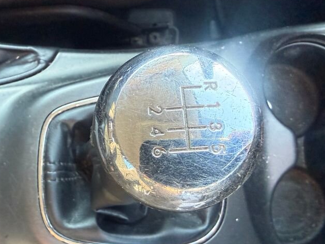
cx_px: 149
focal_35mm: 39
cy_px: 133
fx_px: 366
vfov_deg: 36.8
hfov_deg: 47.8
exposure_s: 1/93
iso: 320
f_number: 2.2
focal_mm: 2.22
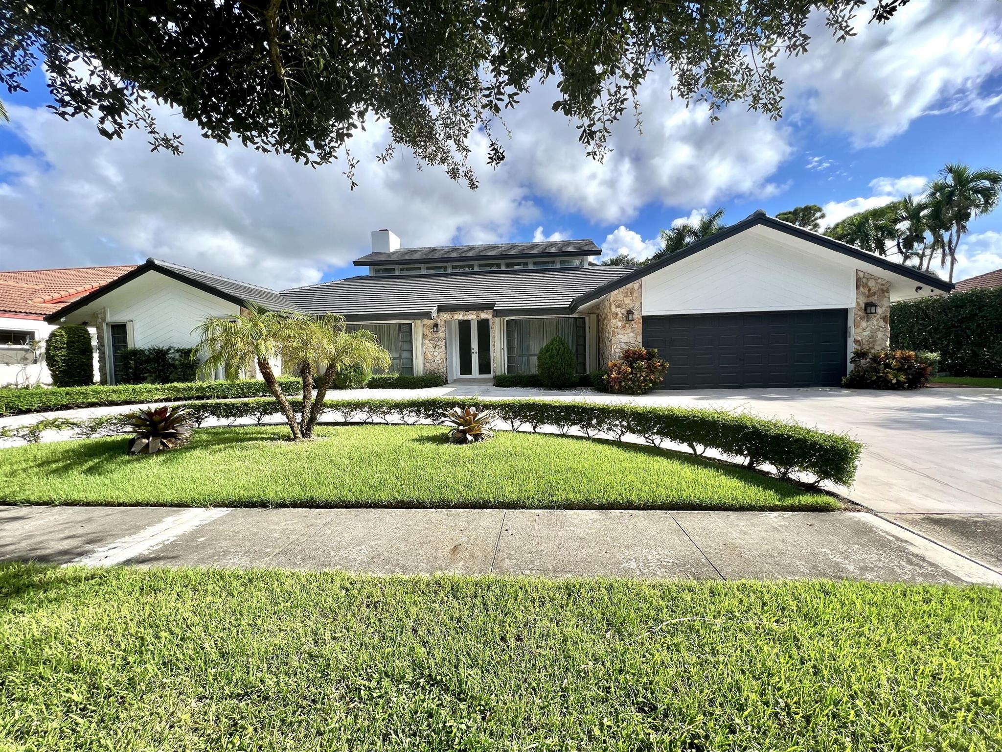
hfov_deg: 106.2
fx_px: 376
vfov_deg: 89.9
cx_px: 501
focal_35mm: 13
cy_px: 376
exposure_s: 1/1085
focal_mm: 1.57
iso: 32
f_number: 1.8
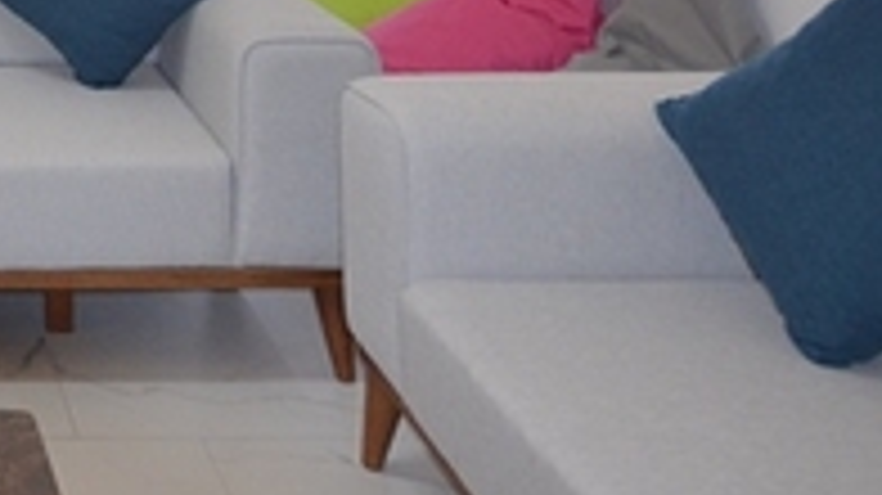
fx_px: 1356
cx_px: -196
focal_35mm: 58
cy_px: -333
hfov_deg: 30.3
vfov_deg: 17.6
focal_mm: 10
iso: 800
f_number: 5.6
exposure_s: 1/125
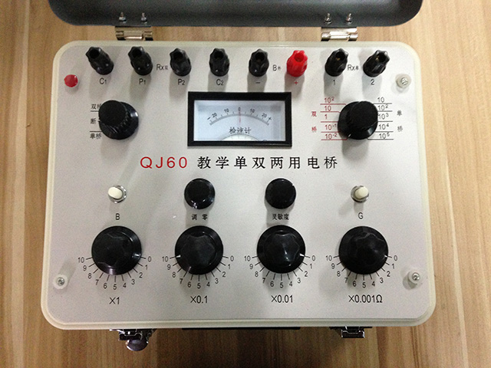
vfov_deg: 42.9
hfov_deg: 55.4
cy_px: 184
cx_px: 246
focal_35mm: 33
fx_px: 468
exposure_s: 1/17
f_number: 2.4
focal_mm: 4.13
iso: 400
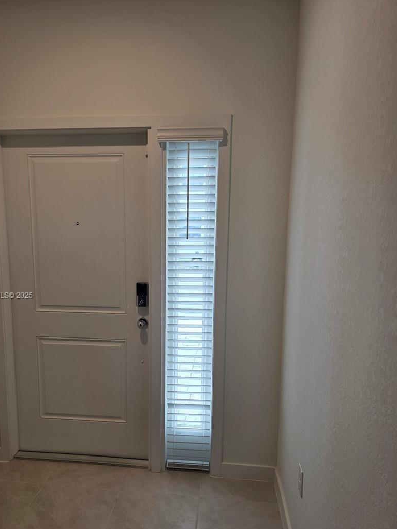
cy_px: 296
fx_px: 413
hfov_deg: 51.2
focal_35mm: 27
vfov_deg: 65.1
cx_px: 170
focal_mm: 6.3
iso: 64
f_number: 1.7
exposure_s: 1/120
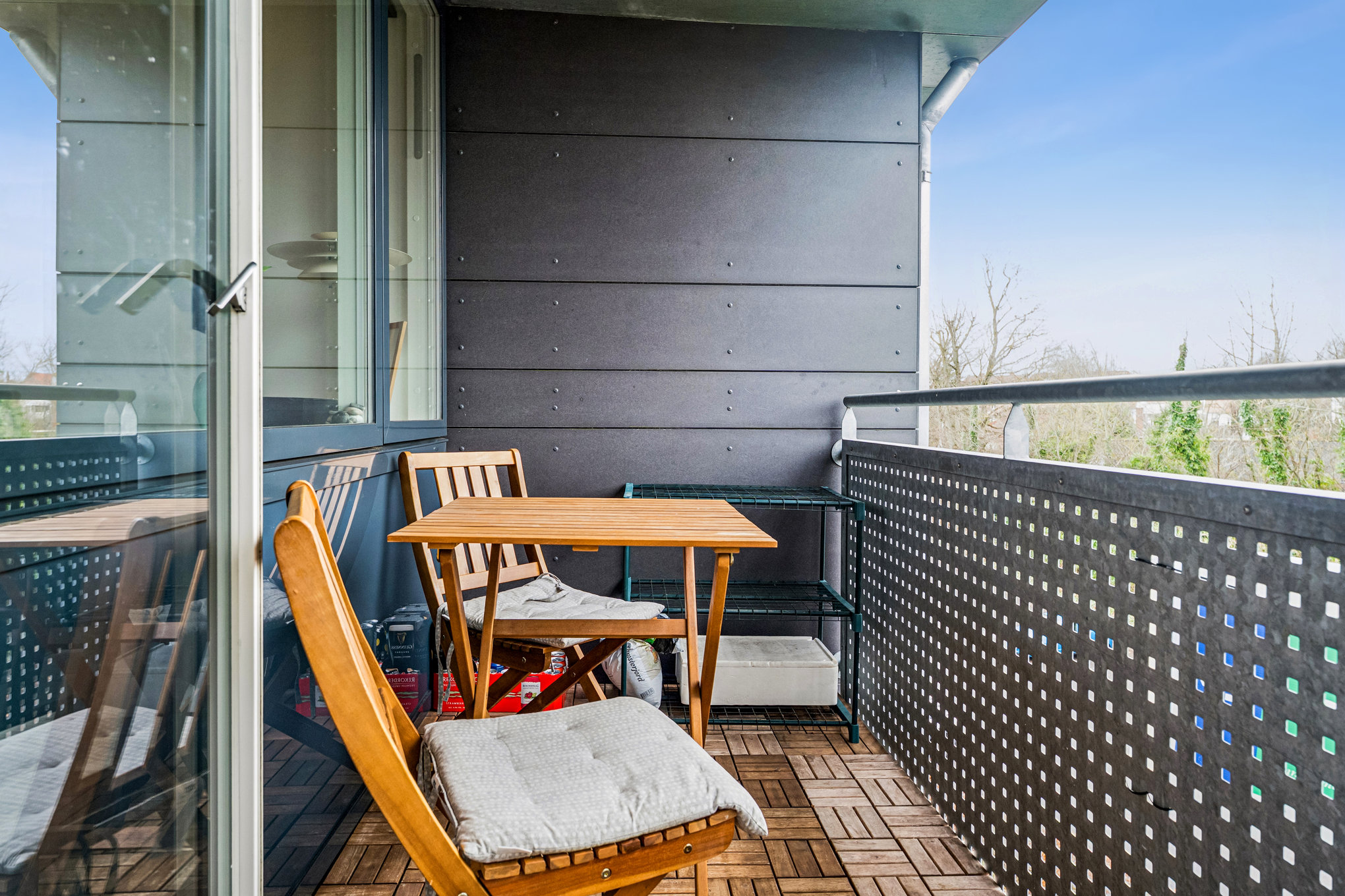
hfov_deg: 80.7
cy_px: 448
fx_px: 792
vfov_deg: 59.0
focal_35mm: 21
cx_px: 672
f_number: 7.1
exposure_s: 1/20
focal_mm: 21.2
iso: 800
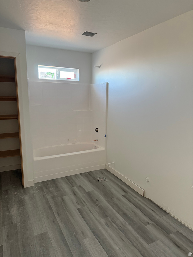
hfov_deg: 56.8
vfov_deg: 71.6
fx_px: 178
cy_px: 128
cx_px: 96
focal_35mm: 24
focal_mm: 6.76
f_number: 1.78
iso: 400
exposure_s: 1/60
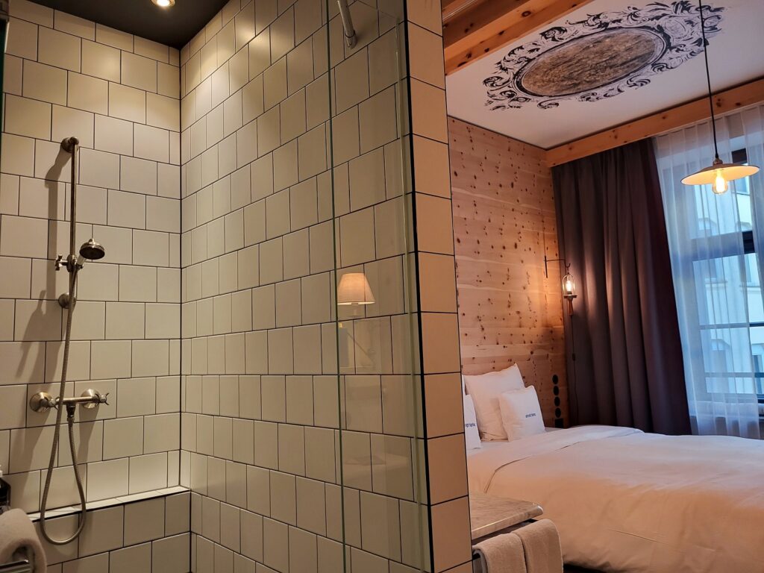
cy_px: 286
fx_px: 574
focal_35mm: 26
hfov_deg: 67.3
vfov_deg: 53.1
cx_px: 382
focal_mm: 5.4
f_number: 1.8
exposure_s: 1/50
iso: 250
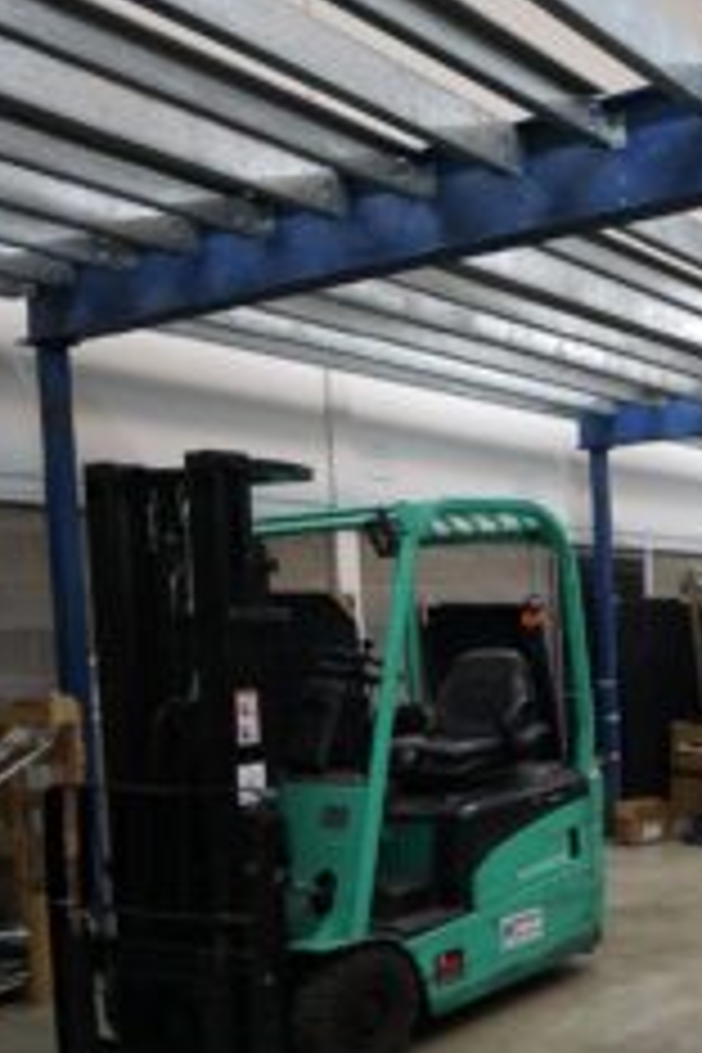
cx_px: 860
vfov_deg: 46.7
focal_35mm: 41
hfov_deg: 28.1
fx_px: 1199
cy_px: 702
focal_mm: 16
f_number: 4
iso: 4000
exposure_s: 1/160
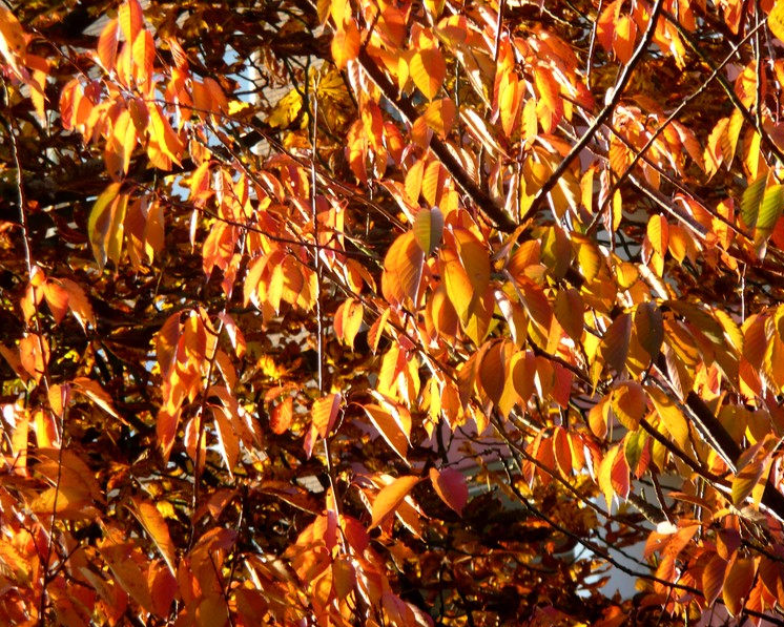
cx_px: 370
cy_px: 314
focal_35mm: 293
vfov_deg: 5.3
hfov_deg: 6.6
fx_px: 6799
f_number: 4.9
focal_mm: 46
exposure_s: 1/80
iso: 100
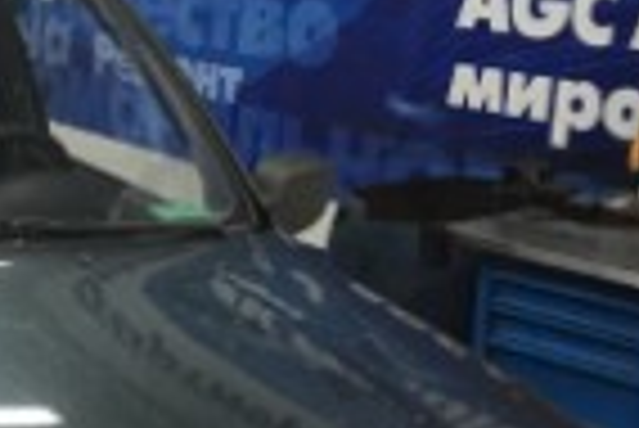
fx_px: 1510
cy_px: 284
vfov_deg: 16.1
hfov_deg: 21.5
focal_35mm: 85
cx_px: -202
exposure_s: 1/33
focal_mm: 4.15
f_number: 2.2
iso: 160
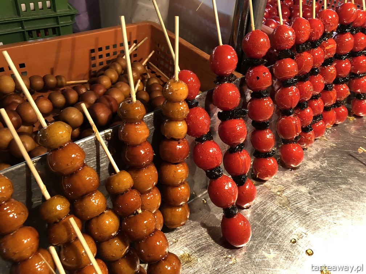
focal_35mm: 28
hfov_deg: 63.4
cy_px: 137
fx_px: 296
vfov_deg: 49.7
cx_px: 183
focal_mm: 3.99
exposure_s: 1/15
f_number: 1.8
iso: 64
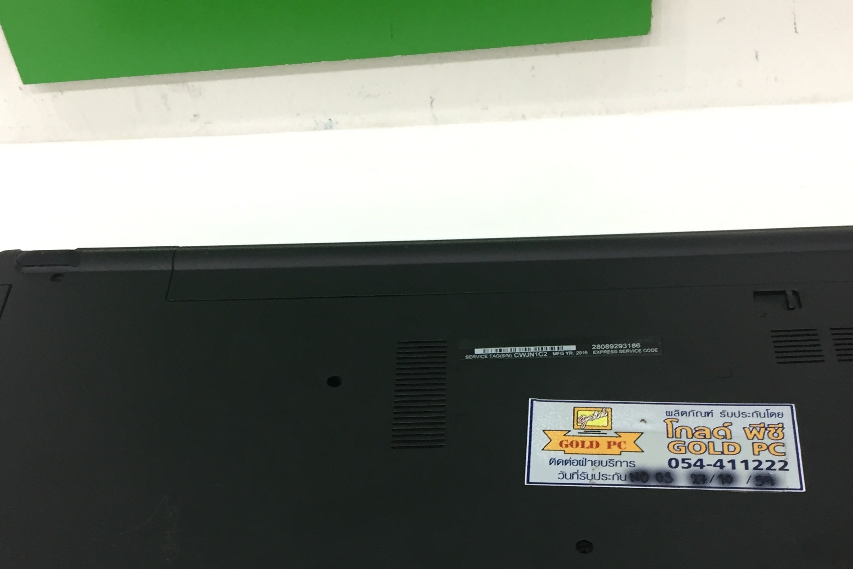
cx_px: 462
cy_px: 539
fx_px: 1208
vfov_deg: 25.5
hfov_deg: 38.9
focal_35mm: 51
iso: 125
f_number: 2.2
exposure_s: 1/33
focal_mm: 4.15
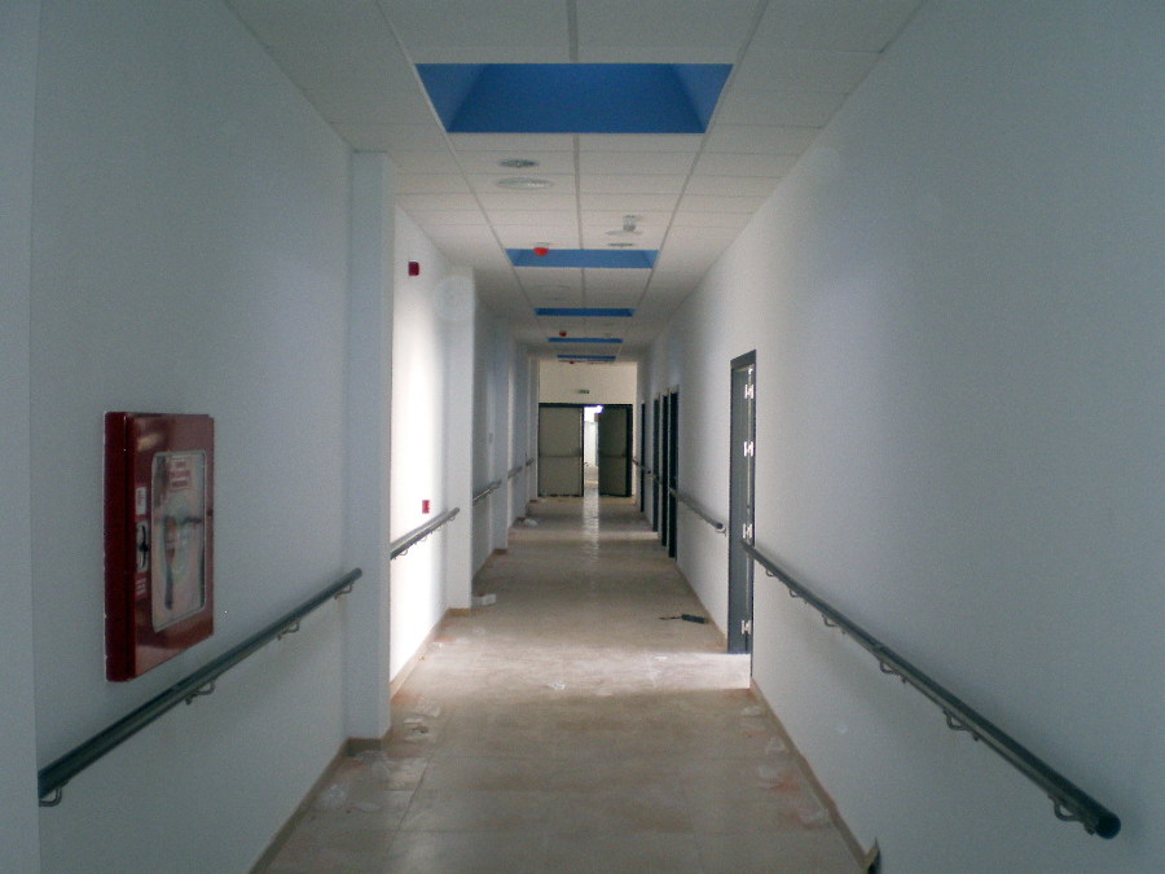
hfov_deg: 49.0
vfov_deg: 37.7
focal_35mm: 38
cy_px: 437
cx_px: 582
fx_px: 1279
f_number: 3.1
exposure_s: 1/30
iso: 250
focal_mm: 6.3
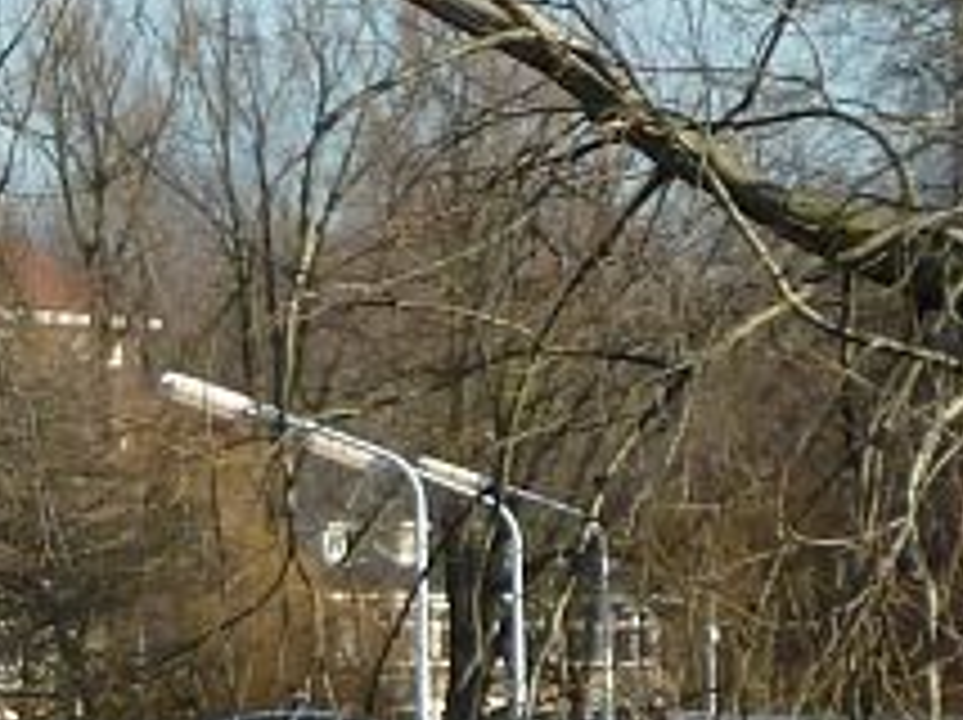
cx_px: -810
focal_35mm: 656
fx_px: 18229
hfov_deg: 3.0
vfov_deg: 2.3
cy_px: 1262
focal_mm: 22.5
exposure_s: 1/250
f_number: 4.5
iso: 80
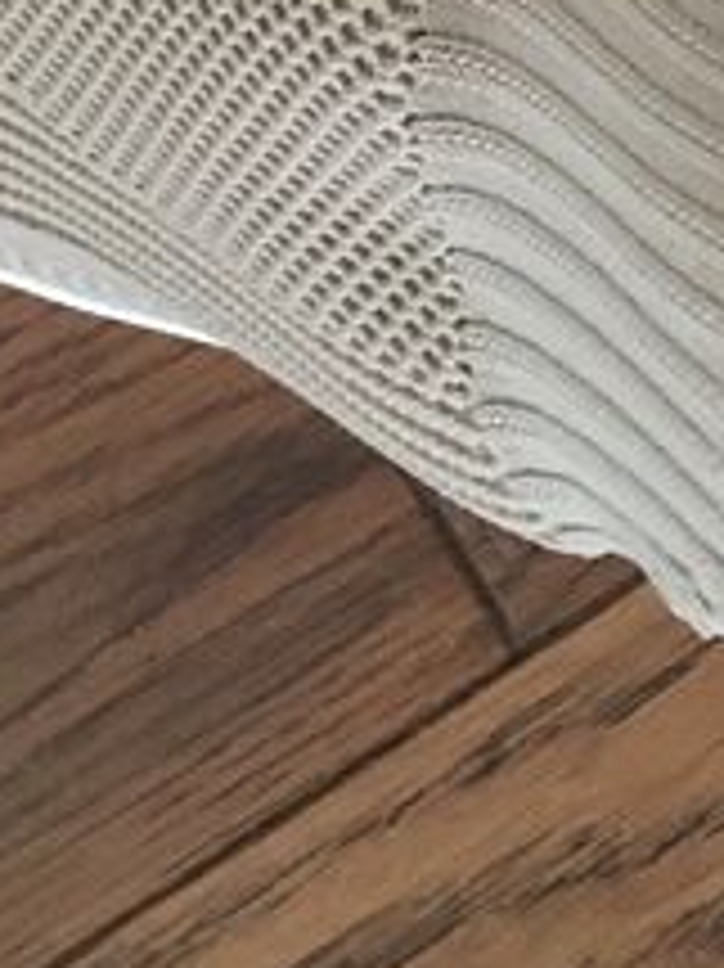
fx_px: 3768
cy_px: -725
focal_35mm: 135
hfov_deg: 10.8
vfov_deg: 13.3
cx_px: 773
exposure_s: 1/17
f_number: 2.2
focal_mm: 4.15
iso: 500
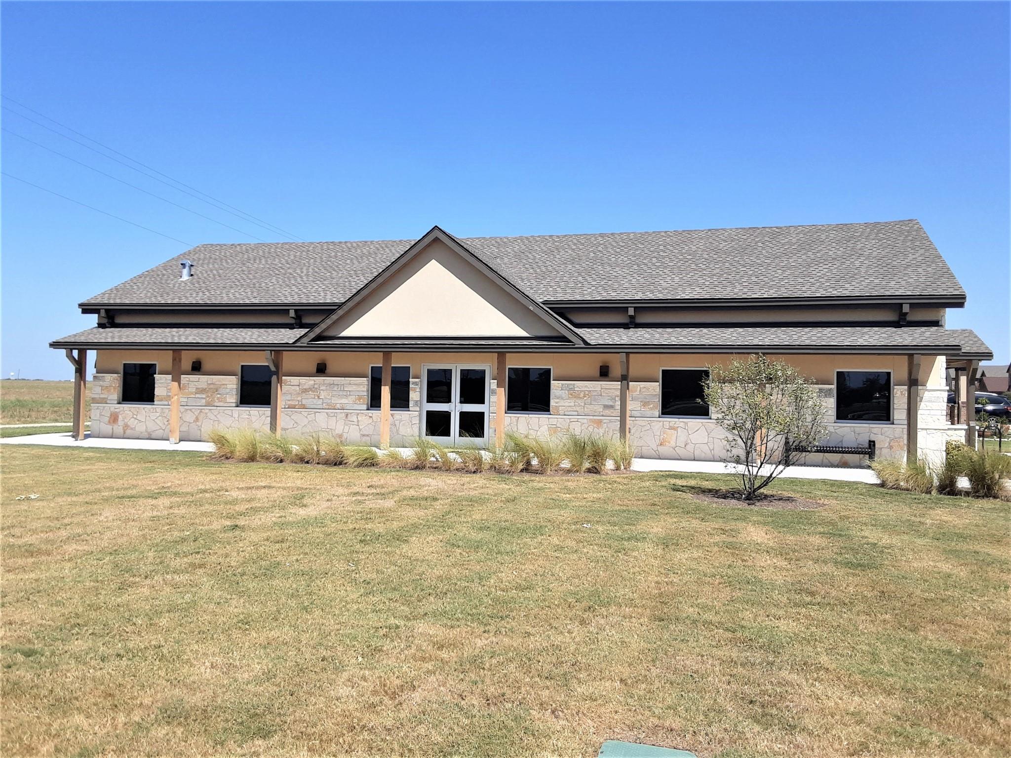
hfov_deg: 65.3
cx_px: 506
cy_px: 379
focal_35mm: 27
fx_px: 789
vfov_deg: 51.4
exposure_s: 1/1585
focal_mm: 2.91
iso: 40
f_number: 1.9
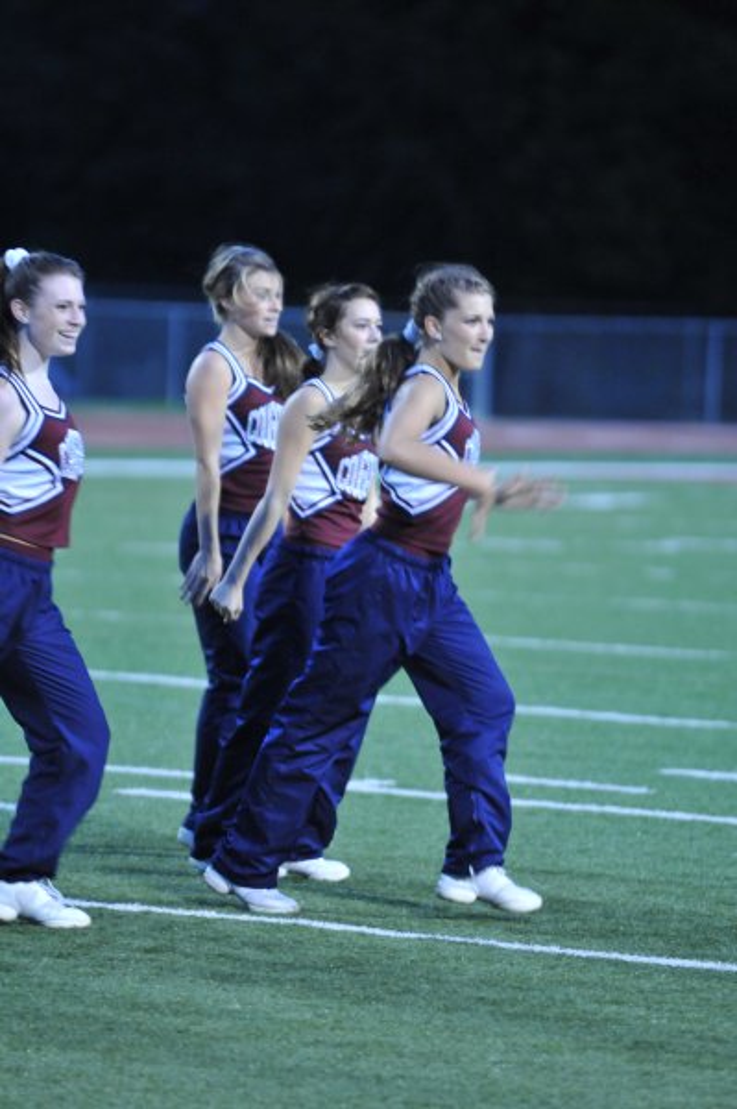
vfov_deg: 6.9
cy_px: 554
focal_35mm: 300
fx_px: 9228
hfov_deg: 4.6
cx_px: 368
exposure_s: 1/125
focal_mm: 200
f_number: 2.8
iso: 1600
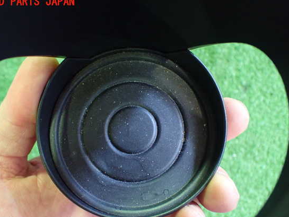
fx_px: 276
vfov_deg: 42.9
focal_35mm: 33
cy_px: 115
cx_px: 137
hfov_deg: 55.3
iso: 1000
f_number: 2.3
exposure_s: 1/30
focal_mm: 5.4
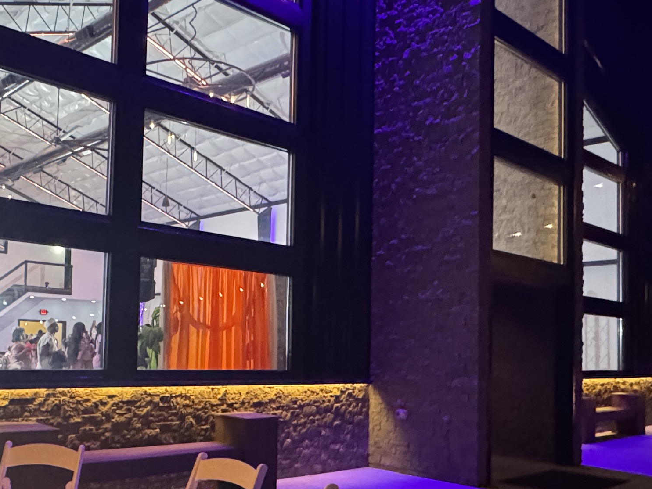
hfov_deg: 48.2
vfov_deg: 37.4
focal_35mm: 38
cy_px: 318
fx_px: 716
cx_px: 217
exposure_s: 1/44
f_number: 2.2
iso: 1250
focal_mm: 2.22
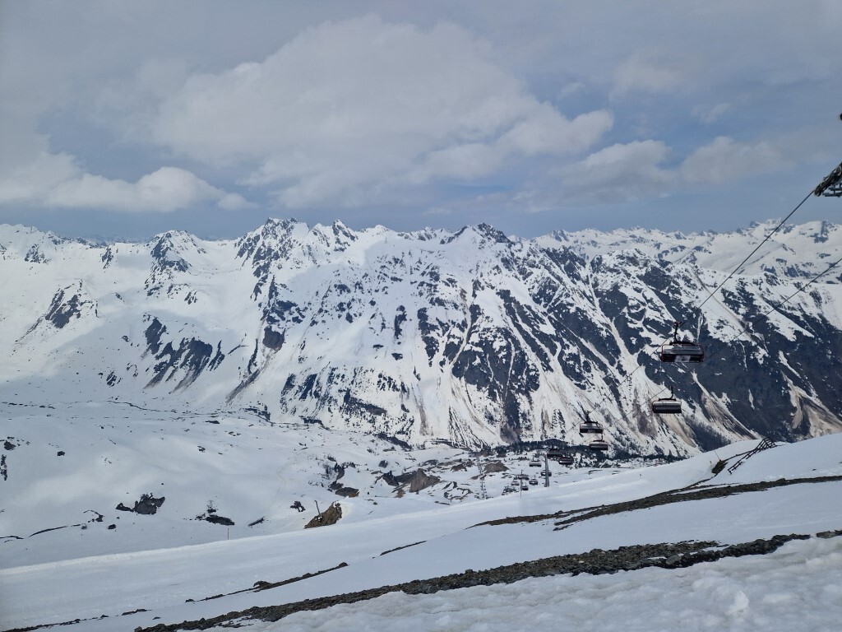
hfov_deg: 73.9
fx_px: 559
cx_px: 421
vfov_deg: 58.9
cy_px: 316
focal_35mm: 23
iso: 50
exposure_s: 1/5936
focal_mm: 5.4
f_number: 1.8
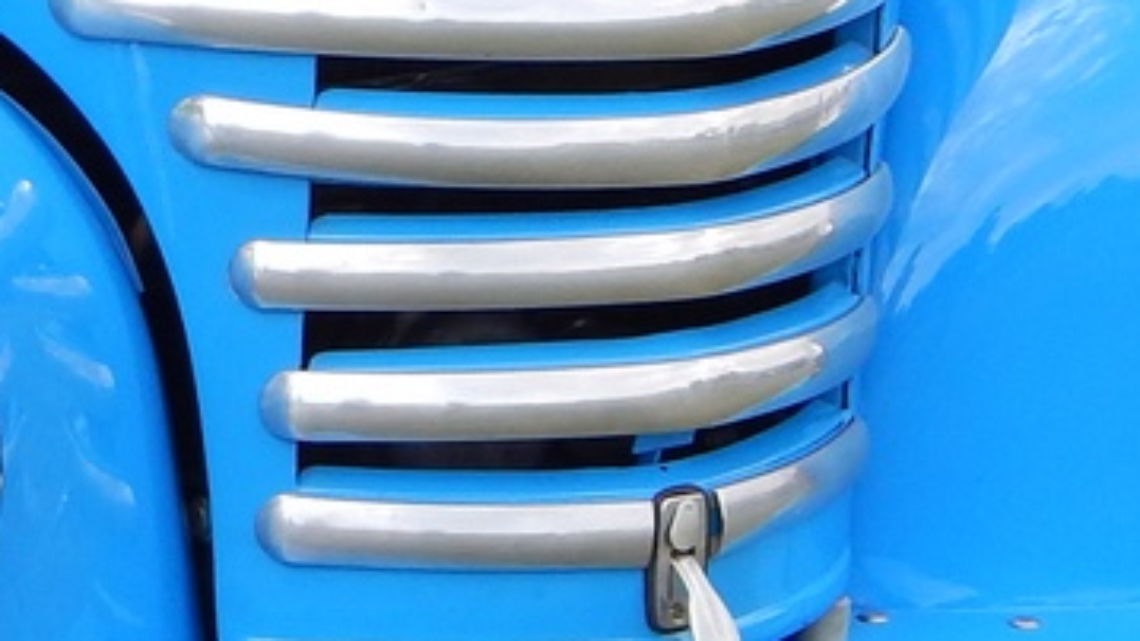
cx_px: -527
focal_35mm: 238
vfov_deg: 5.1
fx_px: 7195
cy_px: -124
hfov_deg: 8.9
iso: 125
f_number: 3.7
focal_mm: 8.6
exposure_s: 1/400
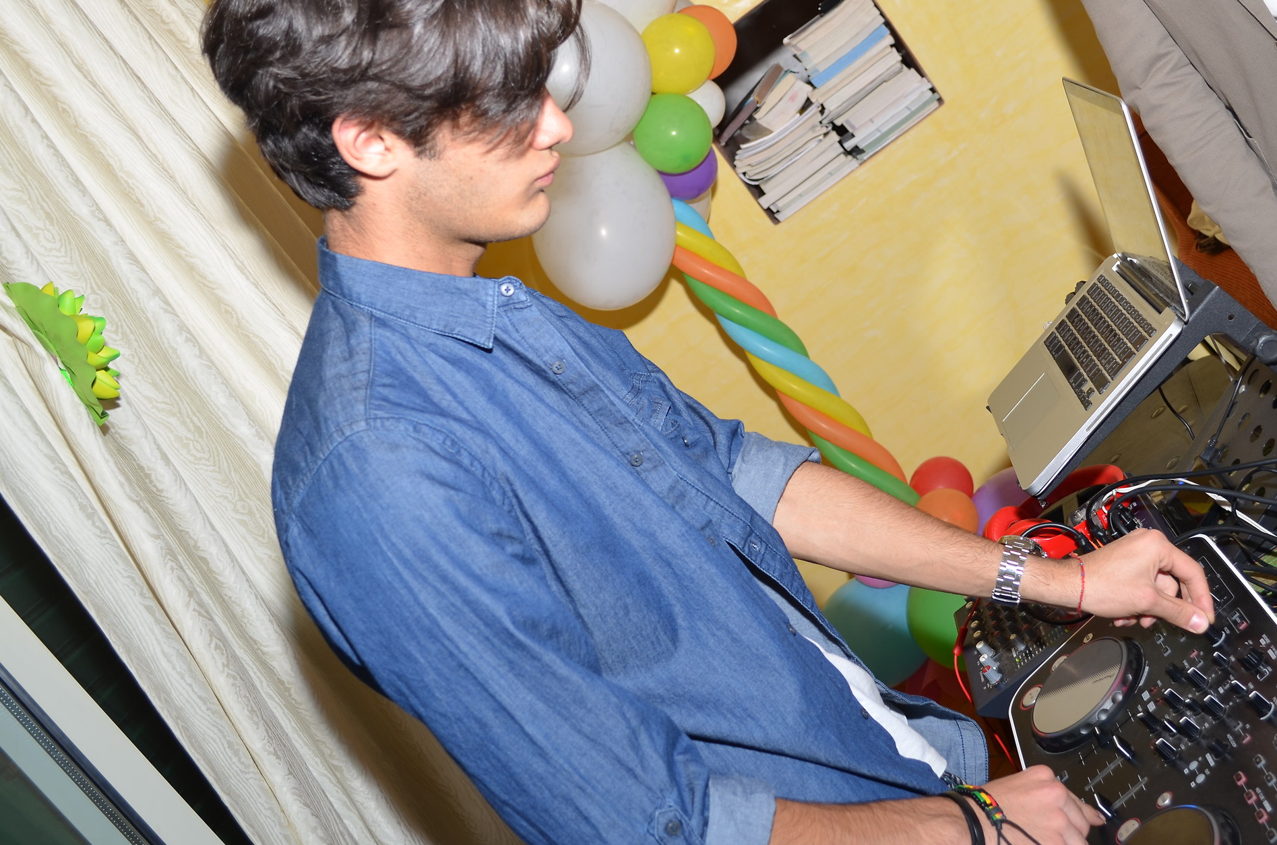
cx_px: 795
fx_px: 1345
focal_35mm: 38
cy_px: 389
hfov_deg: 50.3
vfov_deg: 34.9
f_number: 4
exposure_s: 1/20
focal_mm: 20
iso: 100
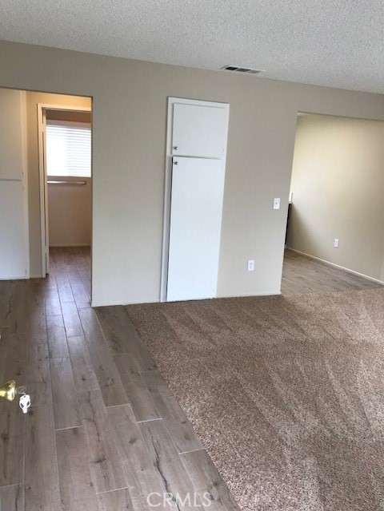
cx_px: 192
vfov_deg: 63.4
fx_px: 414
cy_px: 256
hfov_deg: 49.7
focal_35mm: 28
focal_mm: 3.99
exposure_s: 1/60
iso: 32
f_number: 1.8
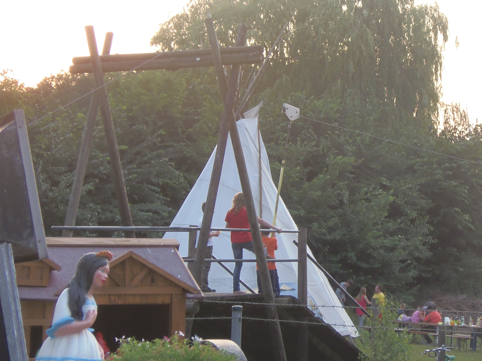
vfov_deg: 13.0
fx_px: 1588
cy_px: 164
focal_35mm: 114
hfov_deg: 17.2
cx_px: 353
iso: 80
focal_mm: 13.7
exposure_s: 1/40
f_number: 4.2
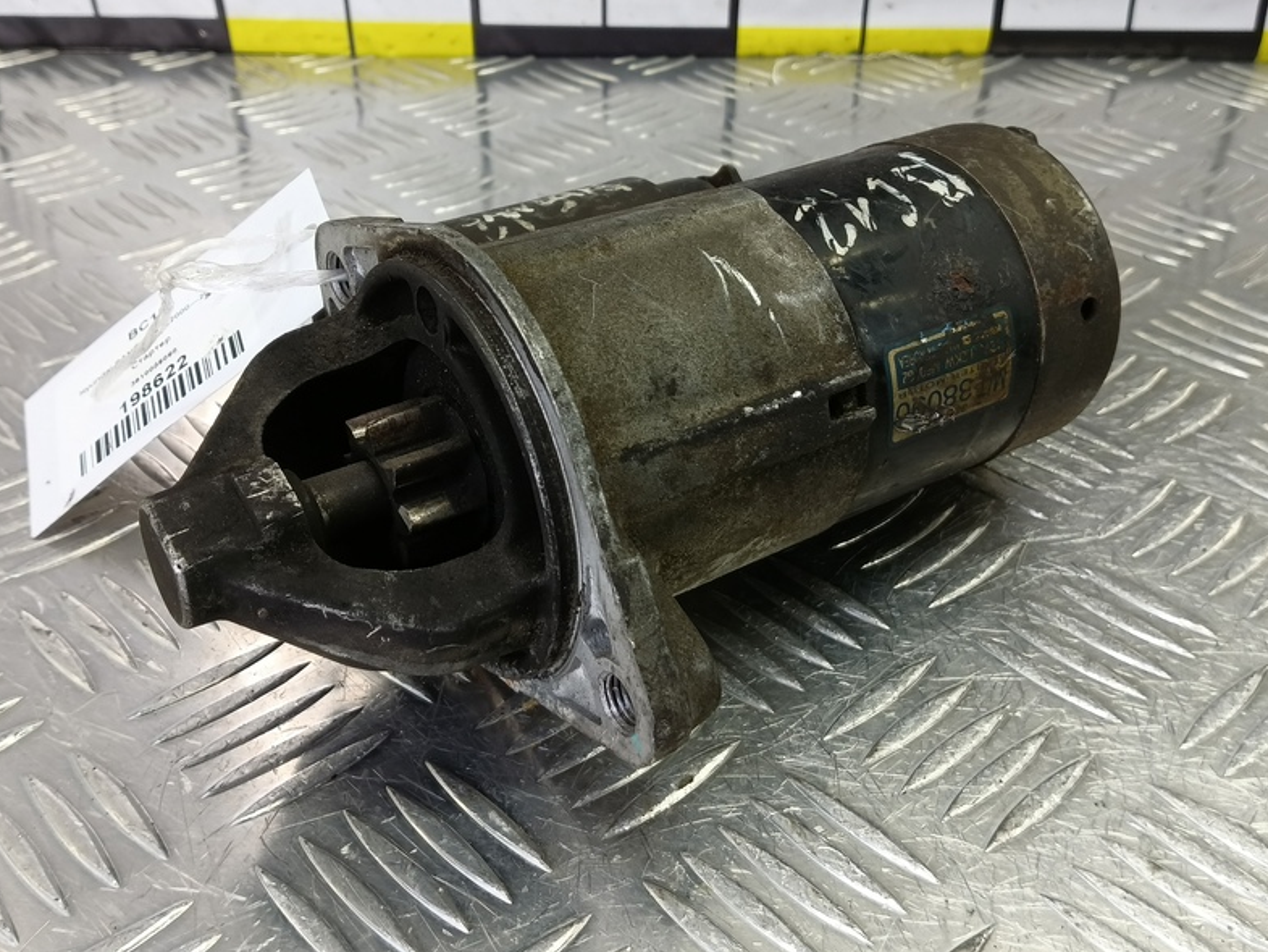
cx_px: 609
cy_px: 423
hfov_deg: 59.9
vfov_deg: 46.7
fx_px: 1099
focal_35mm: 30
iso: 165
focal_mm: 4.11
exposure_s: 1/50
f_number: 1.6
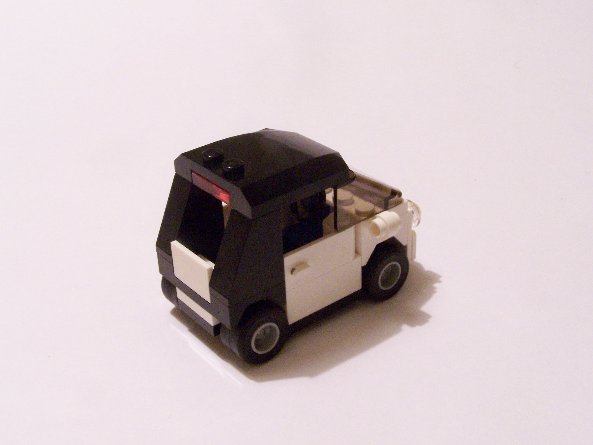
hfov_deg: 37.5
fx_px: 874
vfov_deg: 28.6
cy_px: 222
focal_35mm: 51
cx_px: 296
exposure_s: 1/4
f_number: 8
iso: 400
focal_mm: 8.5
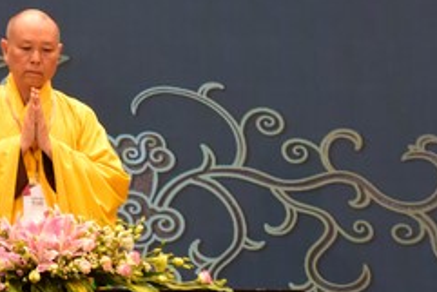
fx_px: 2296
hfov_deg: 10.8
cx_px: -11
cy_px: -53
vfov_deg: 7.2
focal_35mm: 189
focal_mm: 70
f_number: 8
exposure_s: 1/25
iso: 1600
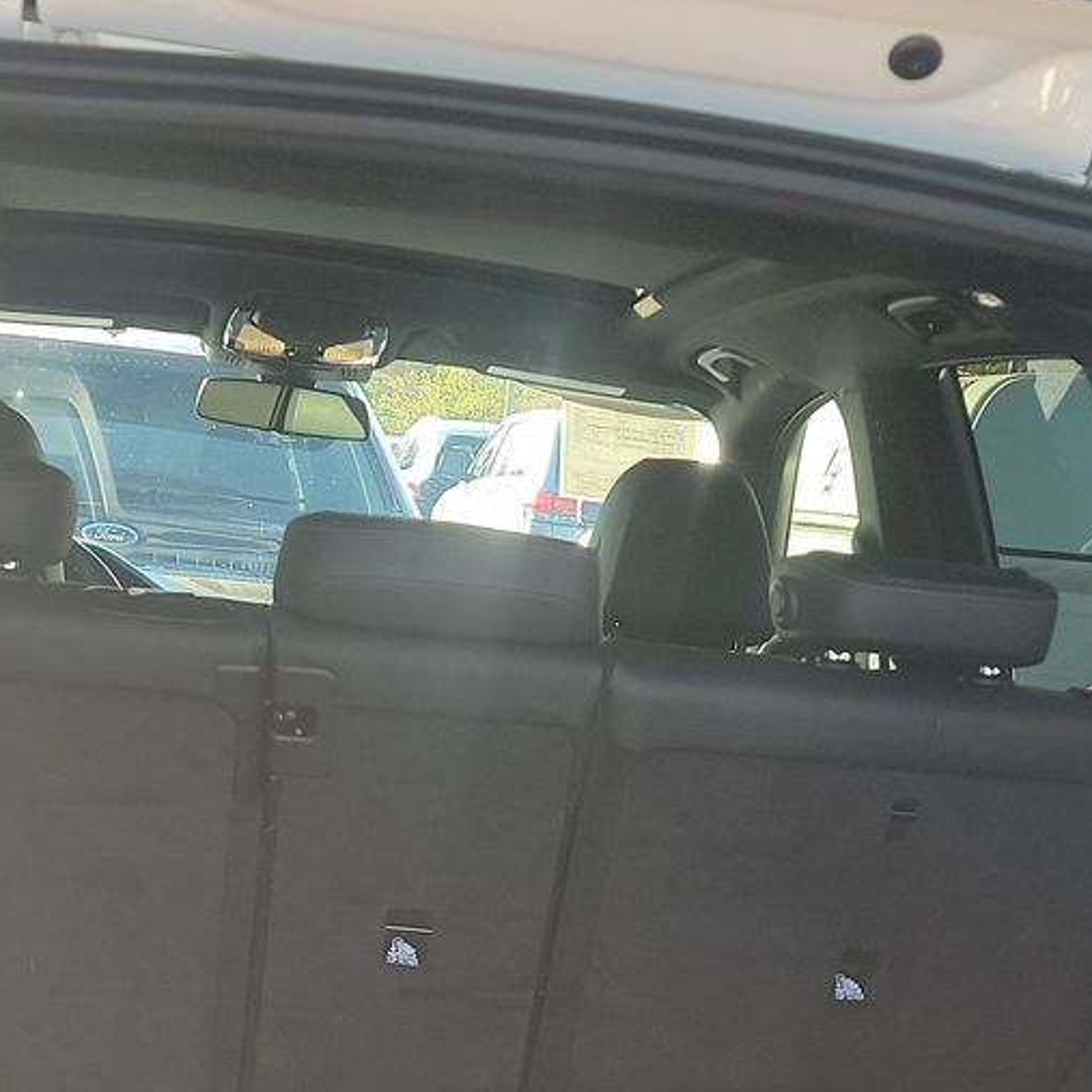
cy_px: 1094
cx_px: 601
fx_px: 2391
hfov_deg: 25.7
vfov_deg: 24.5
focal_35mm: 67
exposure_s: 1/119
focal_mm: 6.7
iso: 90
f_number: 1.8
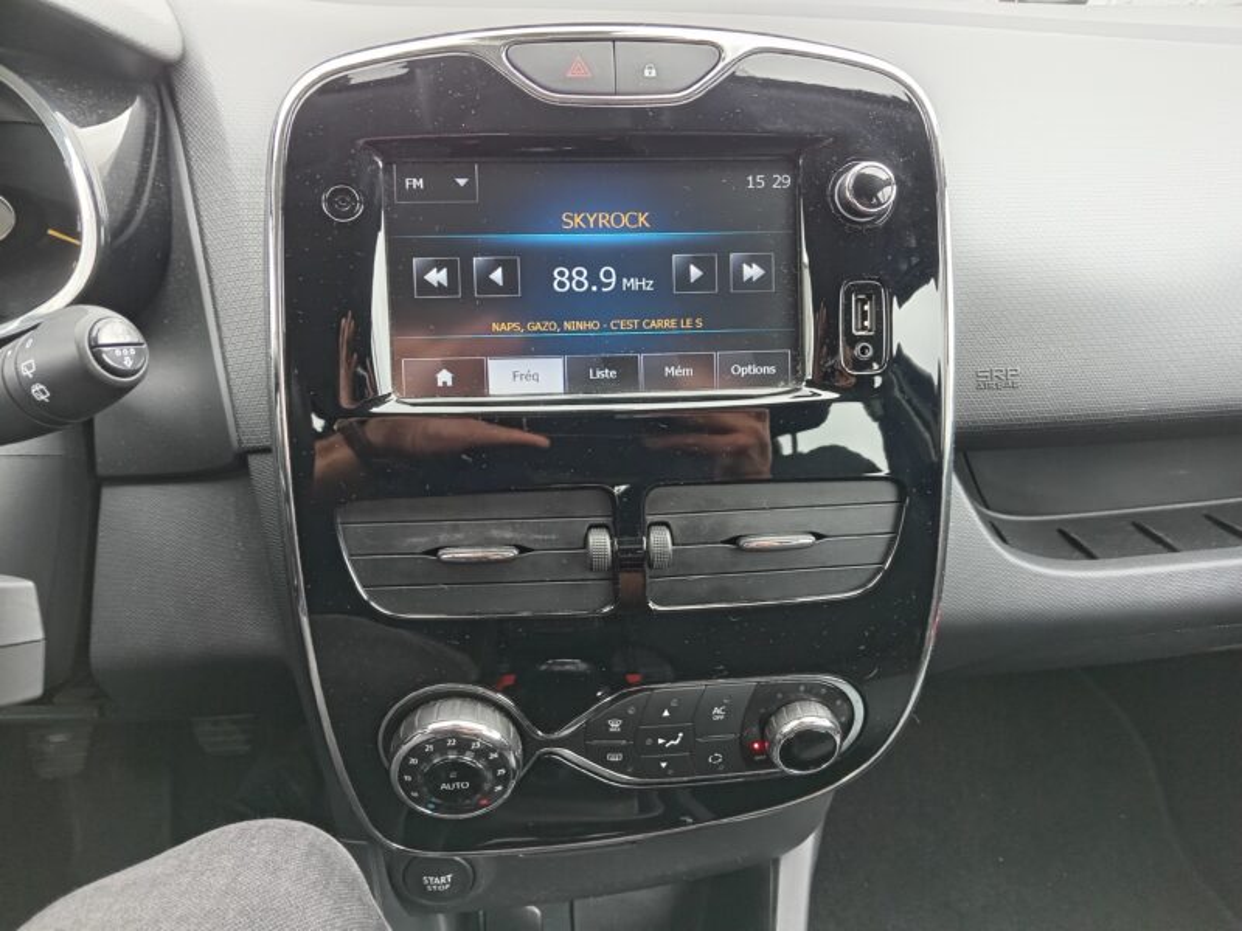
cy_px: 466
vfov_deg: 54.9
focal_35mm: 25
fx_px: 897
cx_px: 621
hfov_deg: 69.4
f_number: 1.8
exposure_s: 1/33.3
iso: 241
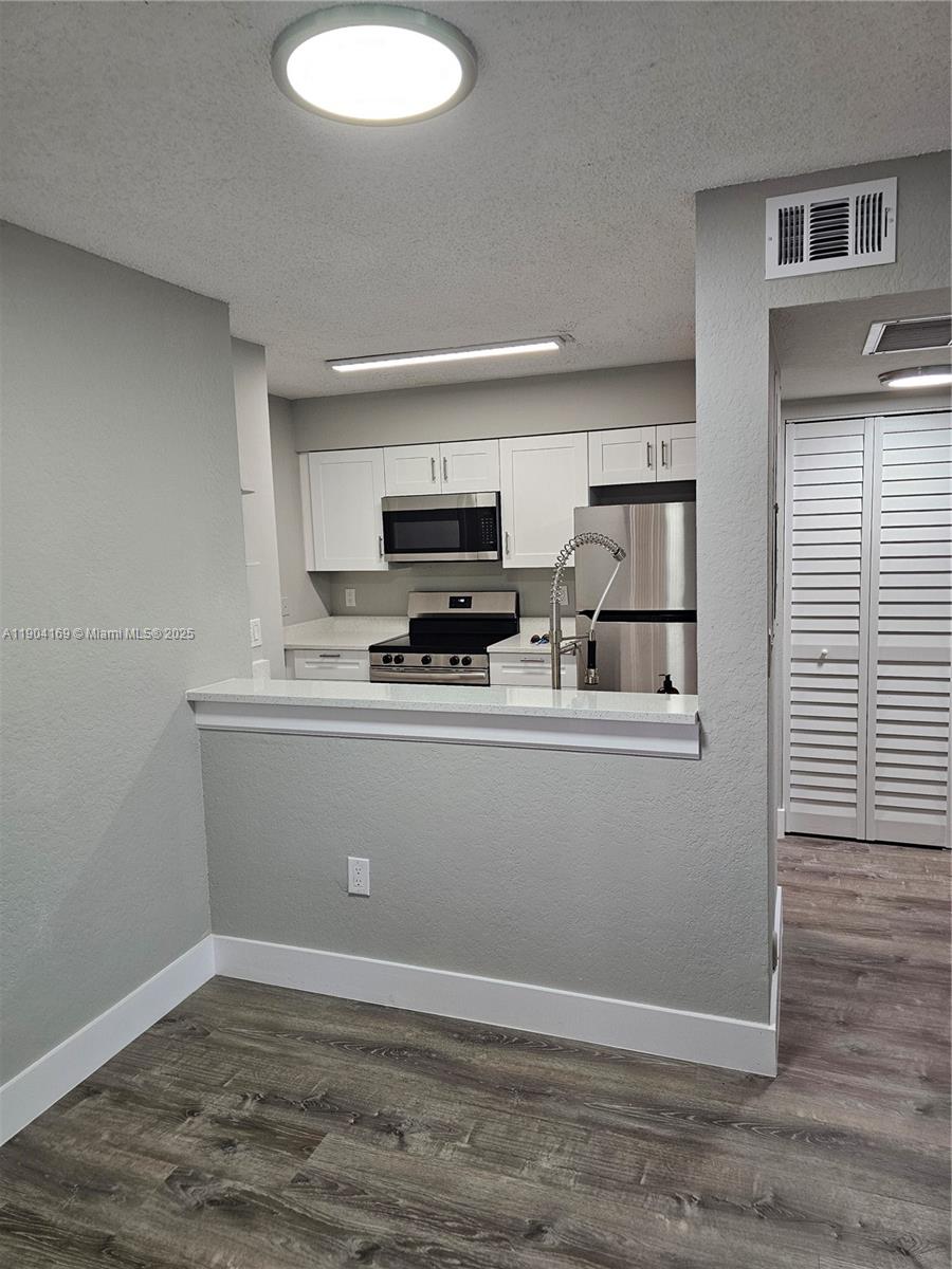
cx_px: 476
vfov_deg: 73.9
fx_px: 843
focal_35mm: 23
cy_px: 634
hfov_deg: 58.9
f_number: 1.7
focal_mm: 6.3
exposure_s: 1/120
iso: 200
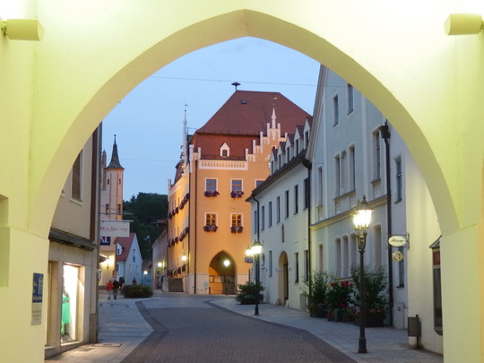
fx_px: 839
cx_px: 242
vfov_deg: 24.4
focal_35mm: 60
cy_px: 182
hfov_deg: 32.2
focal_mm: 10.8
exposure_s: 1/6
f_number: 4.2
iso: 400
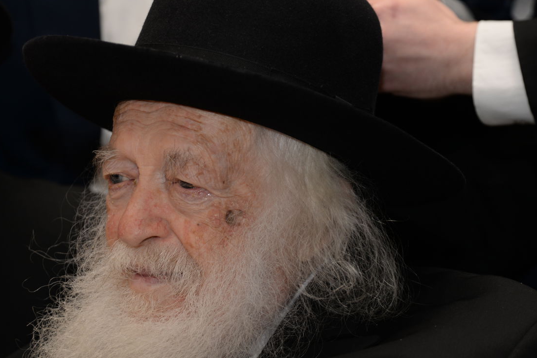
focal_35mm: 185
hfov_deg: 11.1
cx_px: 228
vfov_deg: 7.4
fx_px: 2760
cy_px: 175
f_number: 6
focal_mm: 145
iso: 640
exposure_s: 1/200
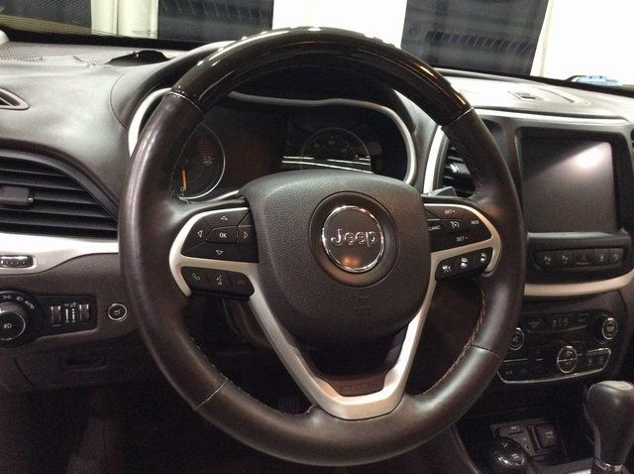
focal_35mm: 32
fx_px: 585
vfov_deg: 44.1
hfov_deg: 56.9
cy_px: 237
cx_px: 317
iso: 250
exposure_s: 1/24
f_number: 2.4
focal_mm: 3.3
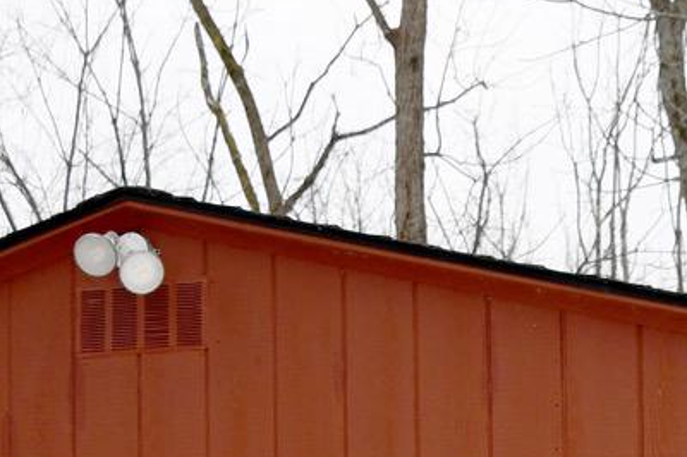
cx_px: 577
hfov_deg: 16.5
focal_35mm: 123
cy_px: 879
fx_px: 2345
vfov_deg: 10.3
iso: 400
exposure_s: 1/8000
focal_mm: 24
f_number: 2.8
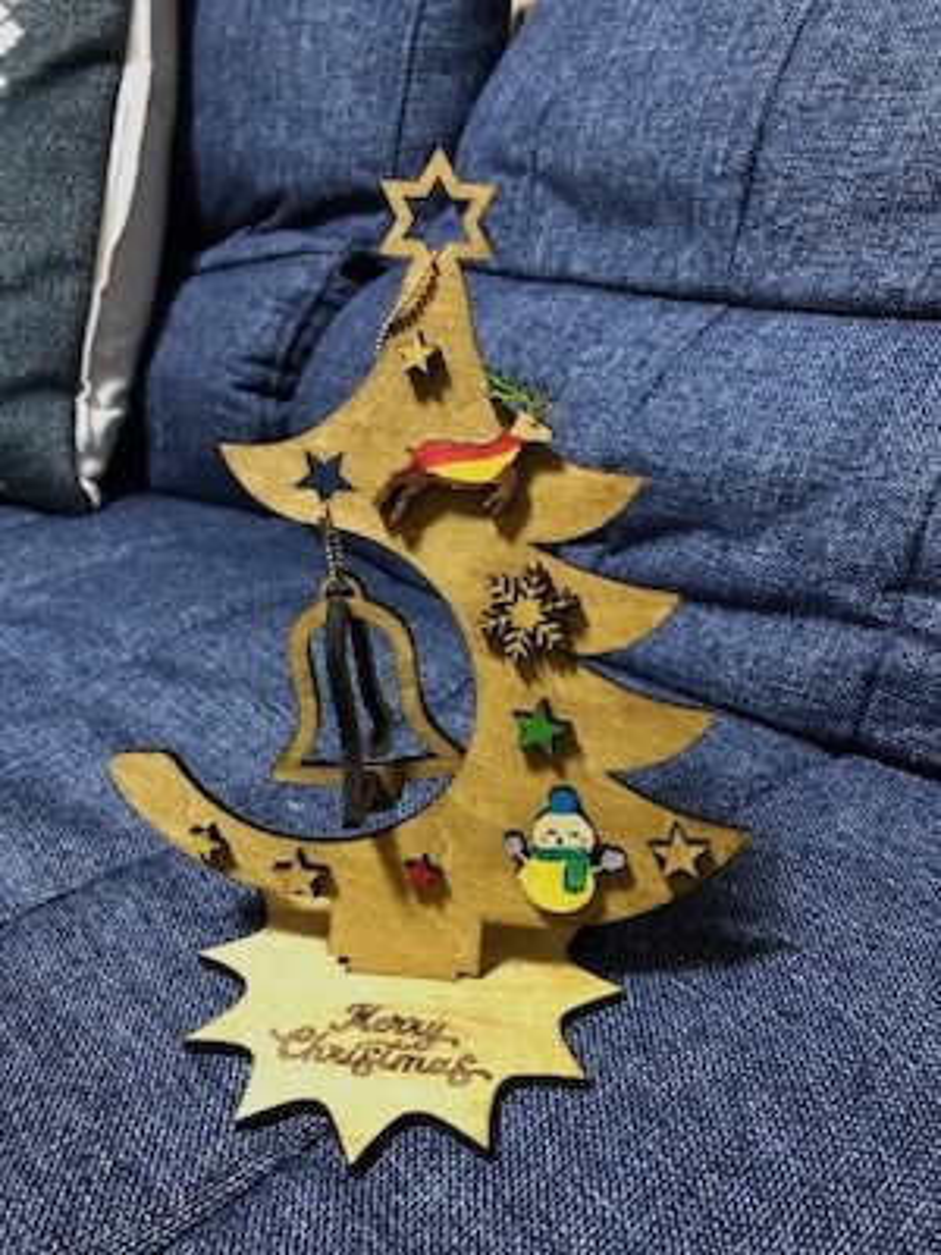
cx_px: 470
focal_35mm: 28
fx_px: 1015
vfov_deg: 63.4
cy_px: 628
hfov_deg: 49.7
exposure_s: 1/12
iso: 100
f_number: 1.8
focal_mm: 4
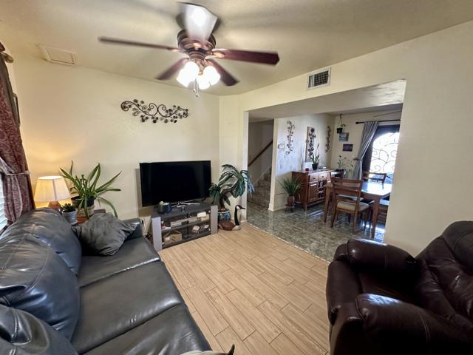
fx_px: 191
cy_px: 178
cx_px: 236
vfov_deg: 85.7
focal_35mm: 14
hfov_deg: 102.1
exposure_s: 1/60
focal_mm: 2.22
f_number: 2.2
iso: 250
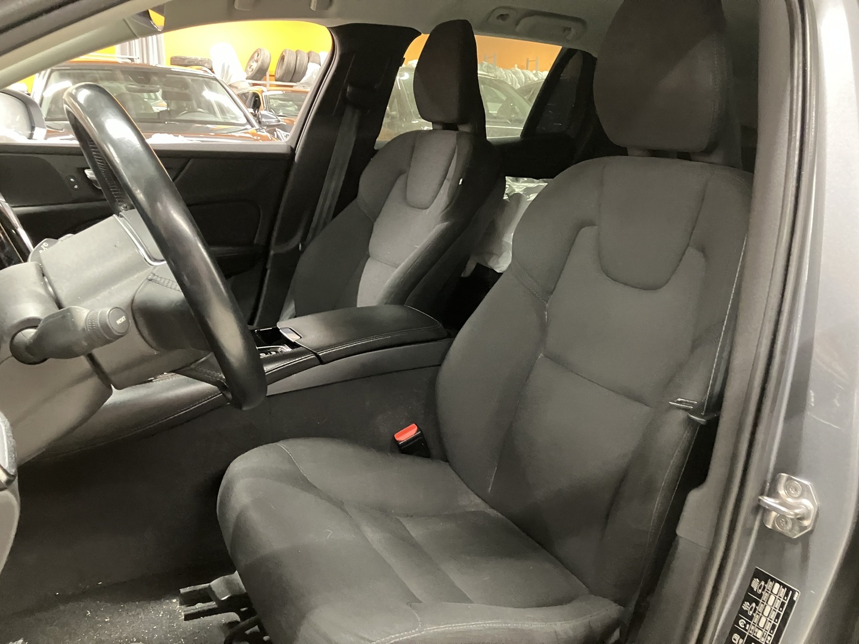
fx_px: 695
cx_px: 430
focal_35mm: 28
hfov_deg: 63.4
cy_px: 322
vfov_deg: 49.7
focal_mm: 3.99
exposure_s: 1/30
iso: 640
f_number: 1.8
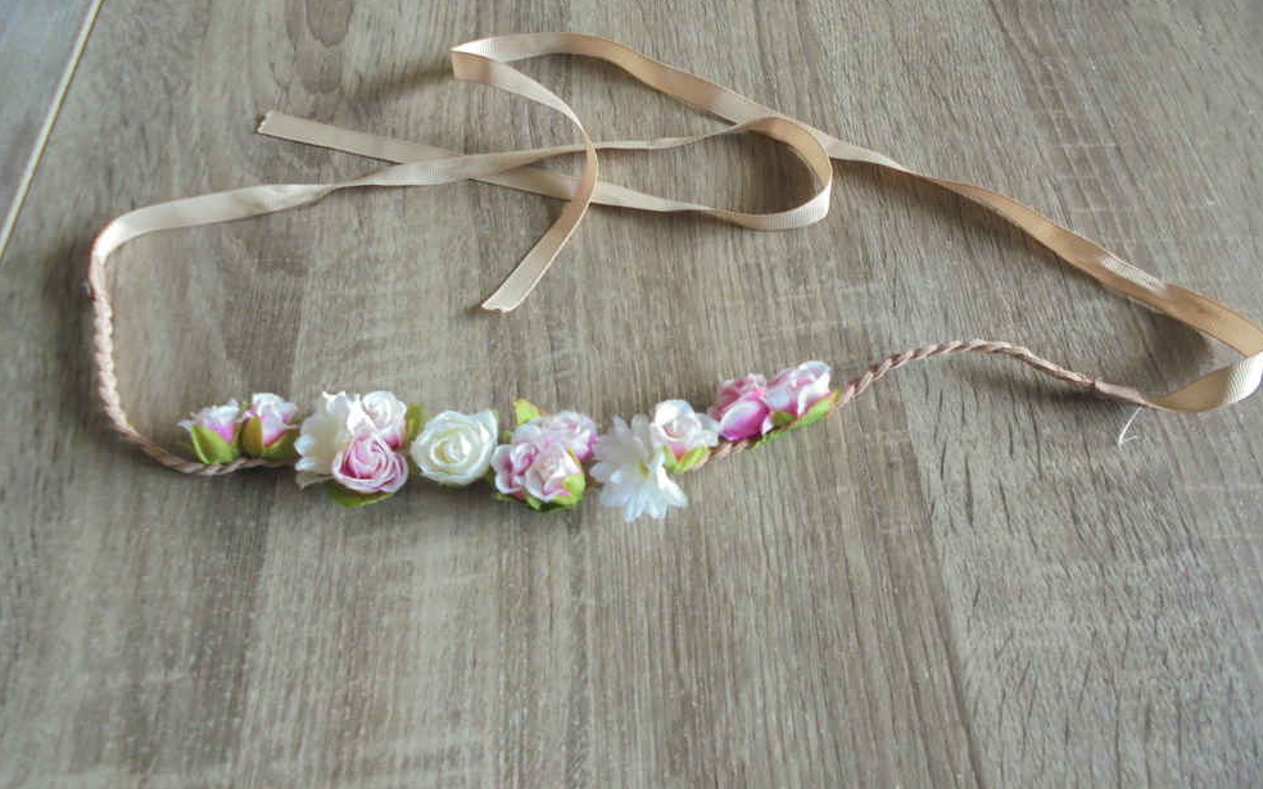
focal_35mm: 28
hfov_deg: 66.5
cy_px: 339
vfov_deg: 44.4
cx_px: 628
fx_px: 964
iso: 250
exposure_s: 1/30
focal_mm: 4.6
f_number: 3.5
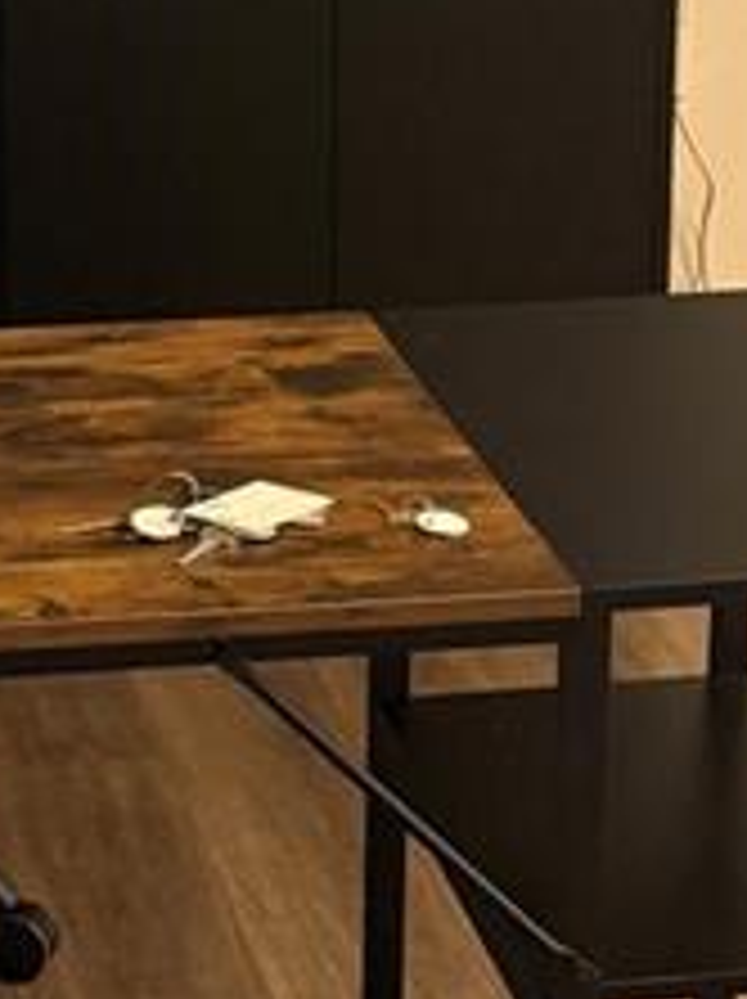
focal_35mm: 130
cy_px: 225
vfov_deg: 15.1
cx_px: 315
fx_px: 3748
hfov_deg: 11.4
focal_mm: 6.76
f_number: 1.78
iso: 320
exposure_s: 1/60
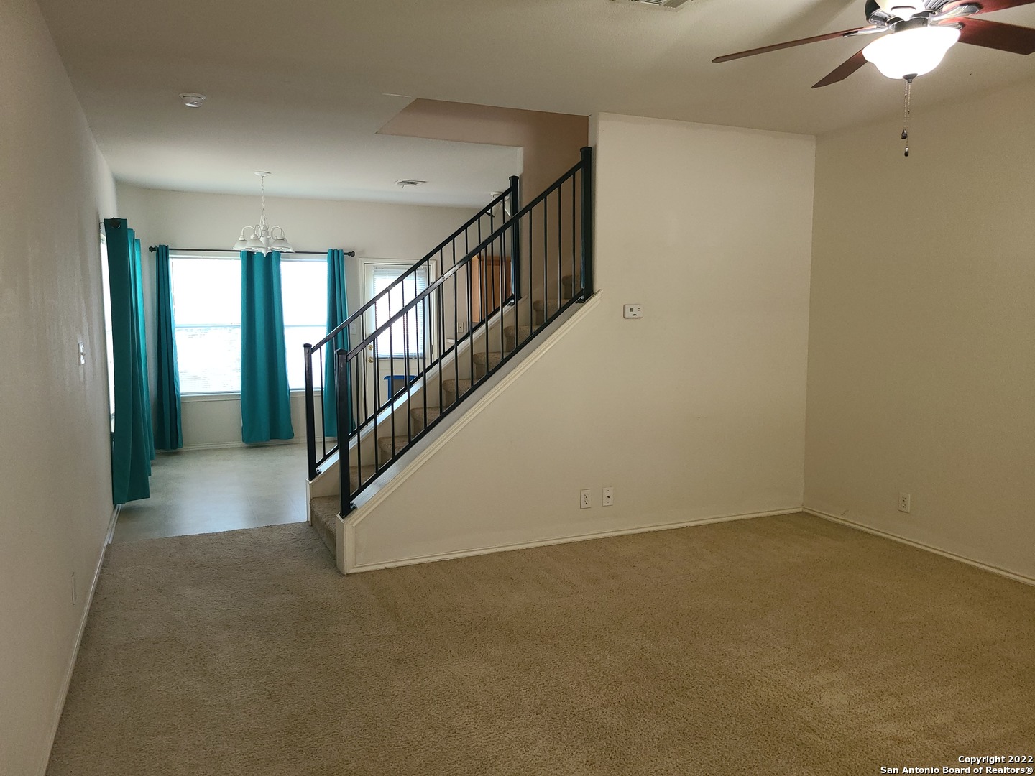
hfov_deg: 67.3
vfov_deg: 53.1
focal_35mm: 26
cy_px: 388
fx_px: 777
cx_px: 518
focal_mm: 5.4
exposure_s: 1/24
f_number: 1.8
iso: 125
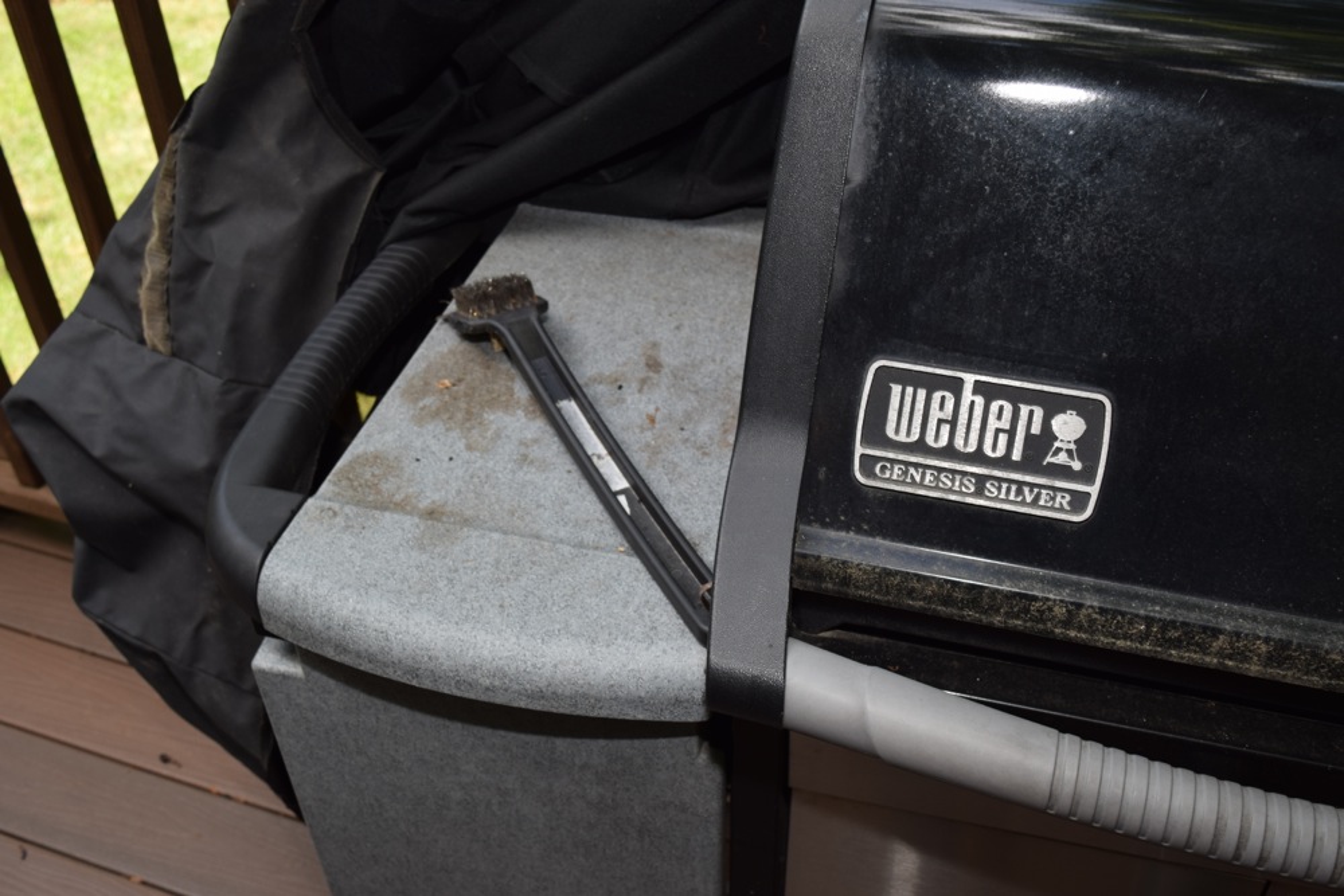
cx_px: 672
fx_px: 1400
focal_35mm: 38
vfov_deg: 35.5
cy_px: 448
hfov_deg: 51.3
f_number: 5.6
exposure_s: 1/100
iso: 100
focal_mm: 25
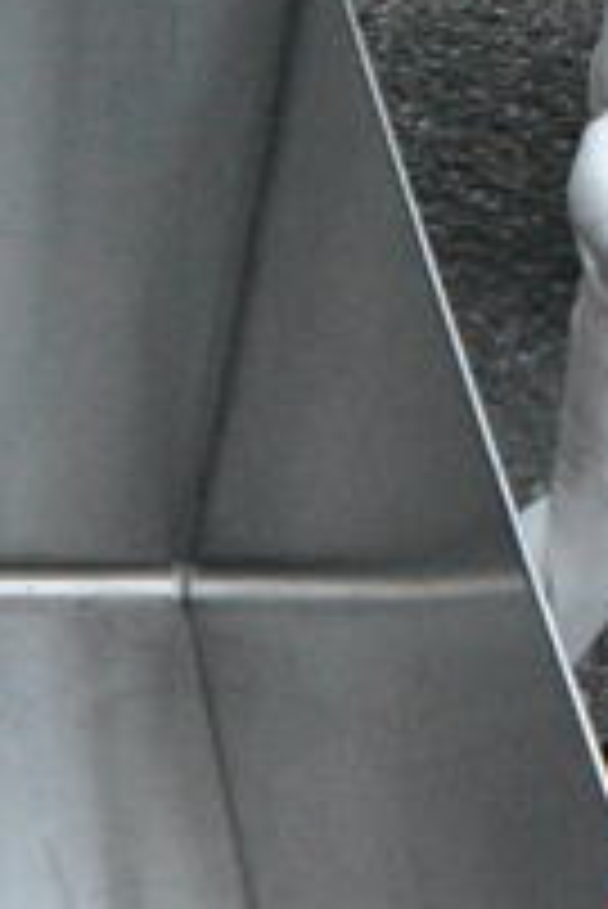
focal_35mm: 122
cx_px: -545
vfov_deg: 16.3
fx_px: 3085
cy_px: 983
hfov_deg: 10.5
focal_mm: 18
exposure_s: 1/800
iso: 6400
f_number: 11
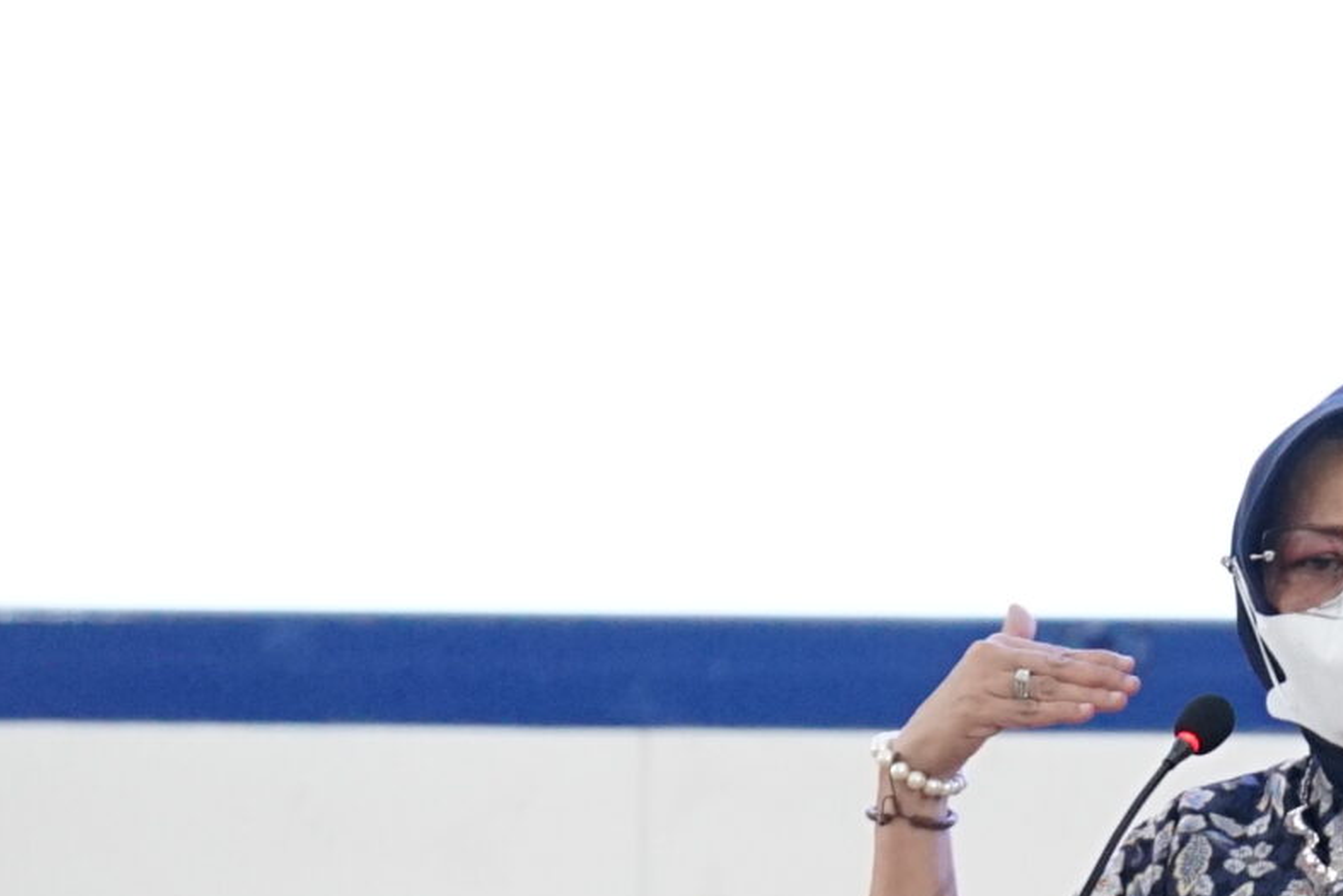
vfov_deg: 1.5
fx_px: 33616
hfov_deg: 2.3
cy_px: 904
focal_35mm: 901
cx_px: 1321
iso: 2000
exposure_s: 1/125
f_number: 2.8
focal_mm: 185
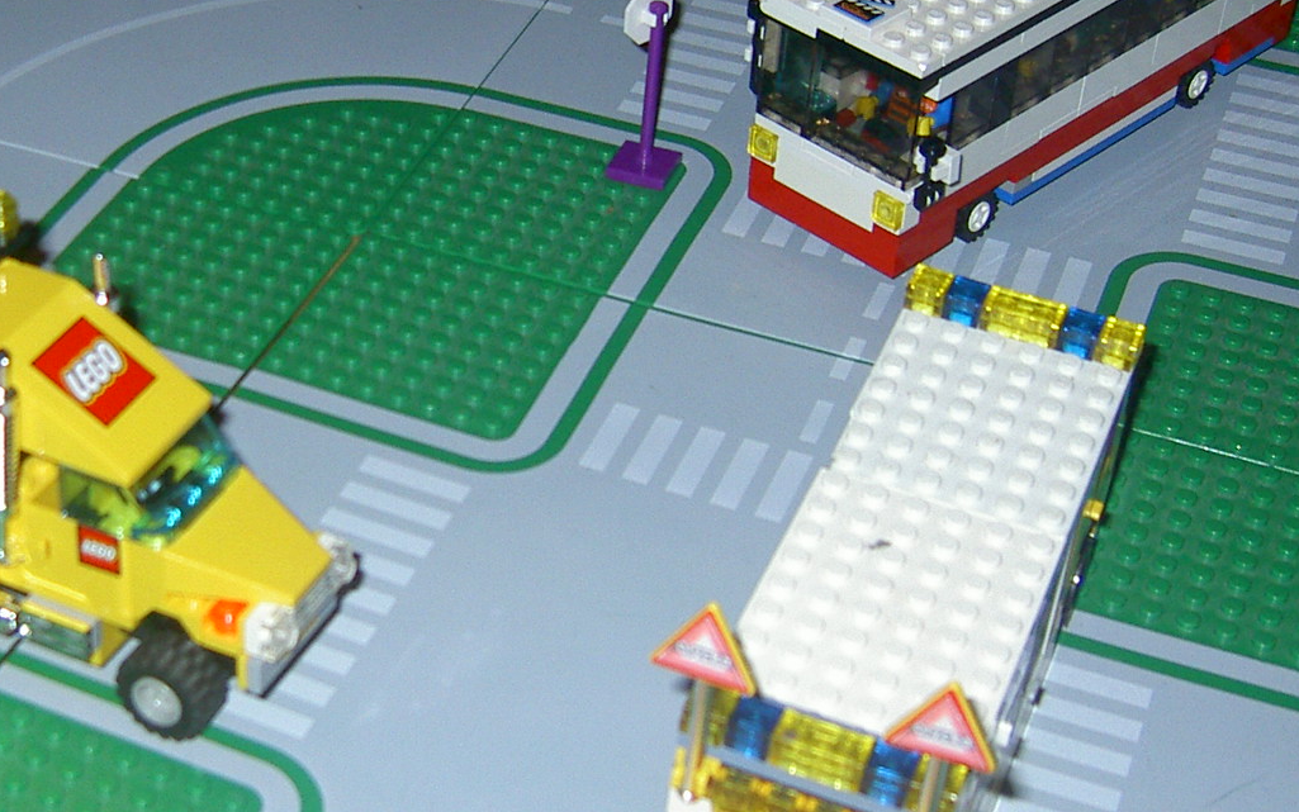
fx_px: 2549
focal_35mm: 72
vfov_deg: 18.1
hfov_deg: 28.1
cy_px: 315
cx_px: 309
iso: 100
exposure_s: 1/60
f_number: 2.8
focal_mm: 5.6
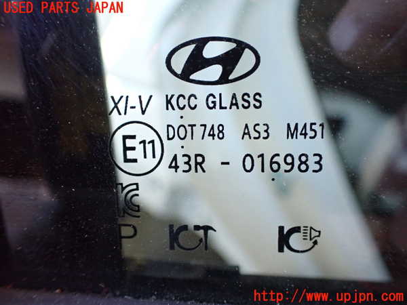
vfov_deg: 46.8
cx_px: 204
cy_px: 152
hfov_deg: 60.0
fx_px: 353
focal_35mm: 30
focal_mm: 5.4
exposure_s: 1/60
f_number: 2.3
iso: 800
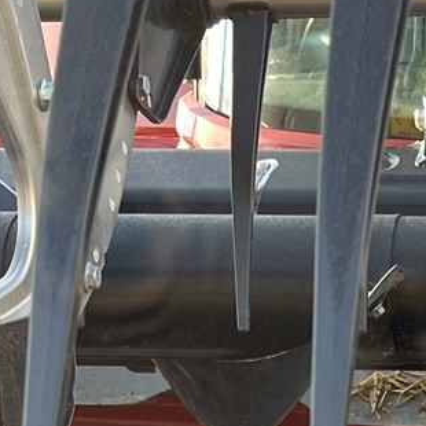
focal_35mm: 152
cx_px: 558
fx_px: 2116
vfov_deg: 11.0
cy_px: 688
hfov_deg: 11.2
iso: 40
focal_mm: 5.1
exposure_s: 1/234
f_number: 1.6
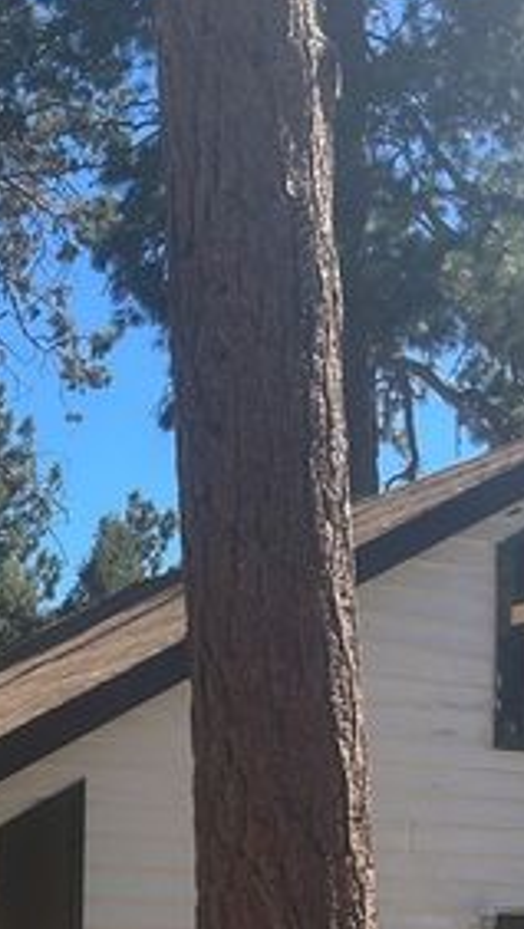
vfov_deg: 30.0
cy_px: 845
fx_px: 1652
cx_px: 69
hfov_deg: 17.8
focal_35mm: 67
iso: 50
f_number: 1.5
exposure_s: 1/2299
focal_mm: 5.7
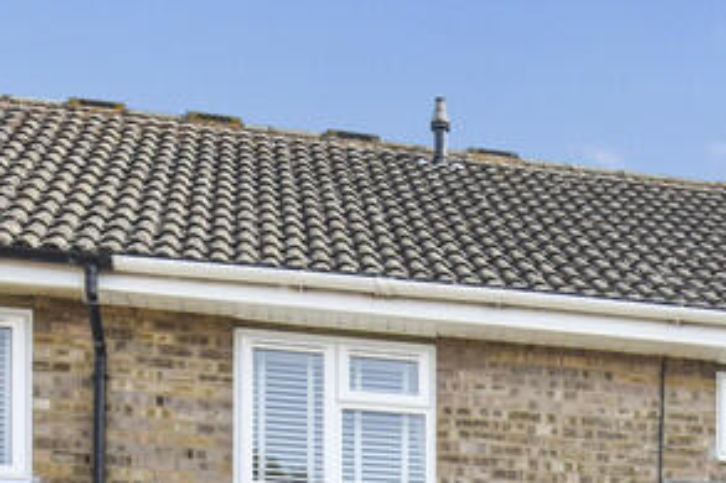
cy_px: 643
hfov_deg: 28.8
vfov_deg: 19.7
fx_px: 1270
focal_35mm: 63
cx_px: 803
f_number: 8
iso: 140
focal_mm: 12
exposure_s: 1/250
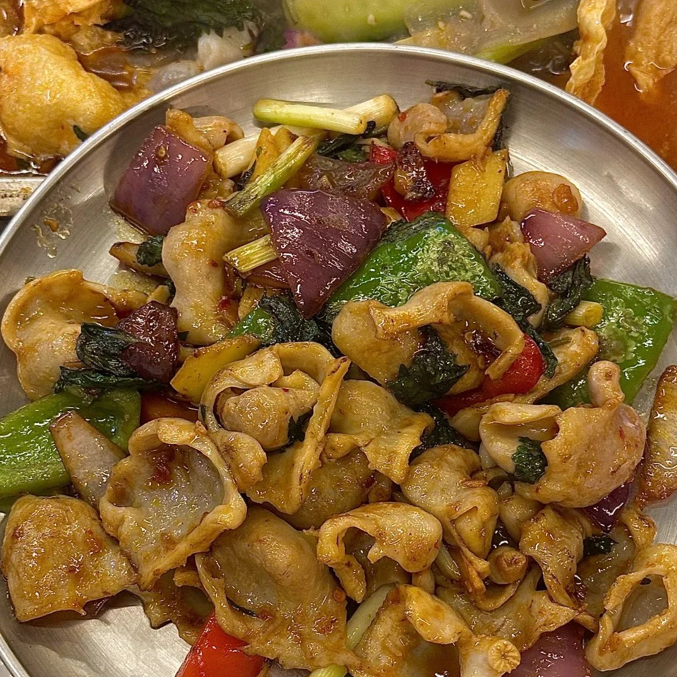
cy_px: 329
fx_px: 1261
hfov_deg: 30.0
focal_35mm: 57
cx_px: 339
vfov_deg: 30.0
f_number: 1.78
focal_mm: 6.86
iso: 200
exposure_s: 1/50
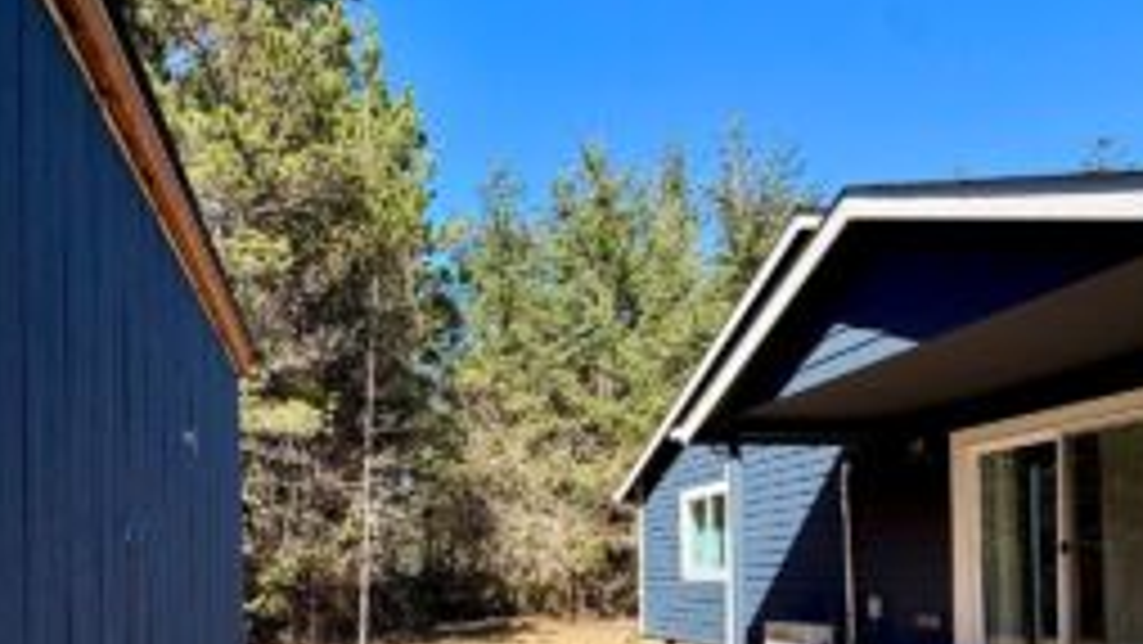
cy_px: 567
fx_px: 728
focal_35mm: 24
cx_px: 450
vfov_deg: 43.9
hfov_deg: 75.3
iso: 40
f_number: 2.2
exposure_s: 1/613
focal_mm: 2.22
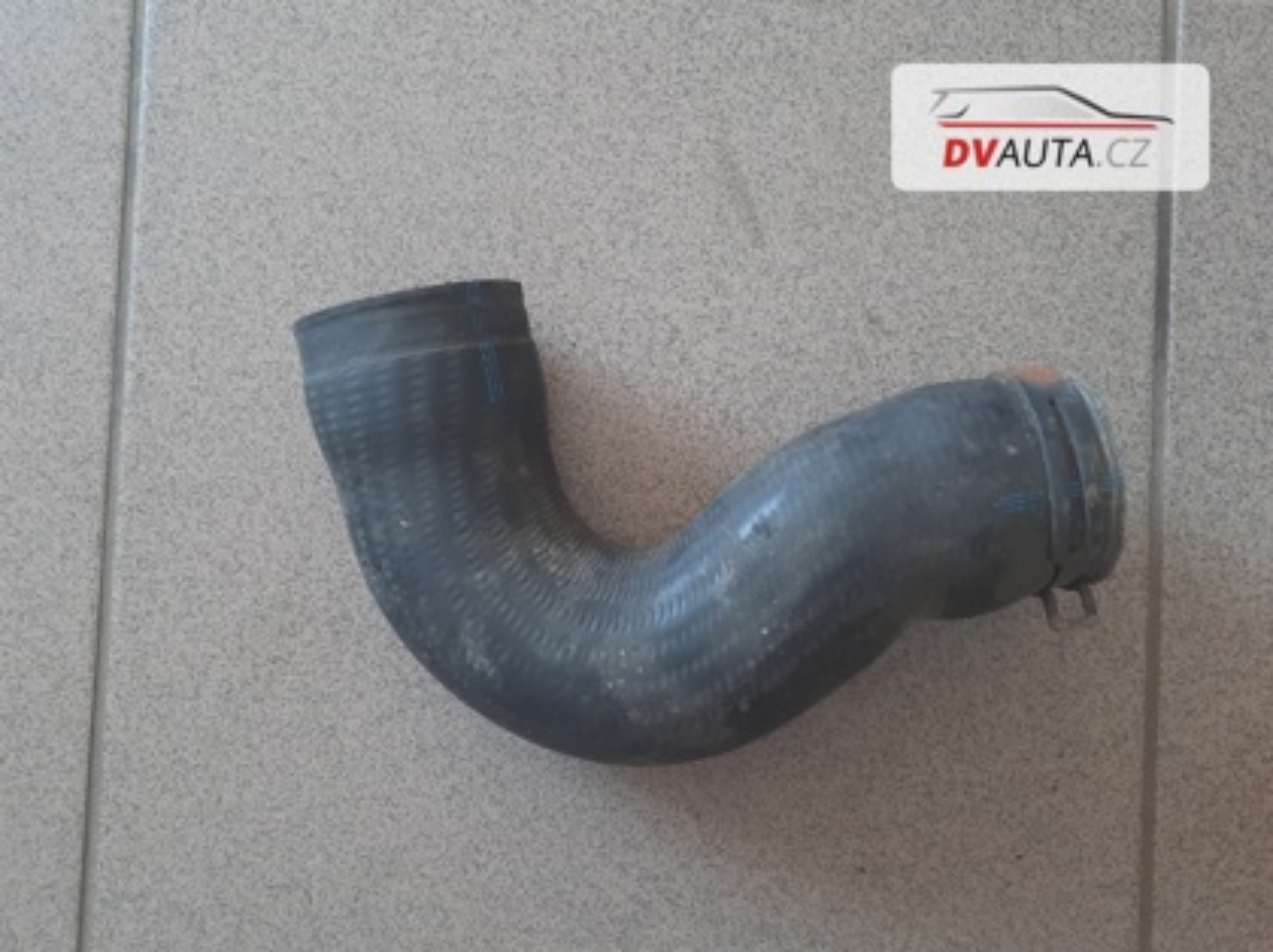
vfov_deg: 54.8
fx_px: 918
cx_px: 636
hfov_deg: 69.5
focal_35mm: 25
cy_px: 476
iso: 200
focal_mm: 4.6
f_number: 2
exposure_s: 1/50
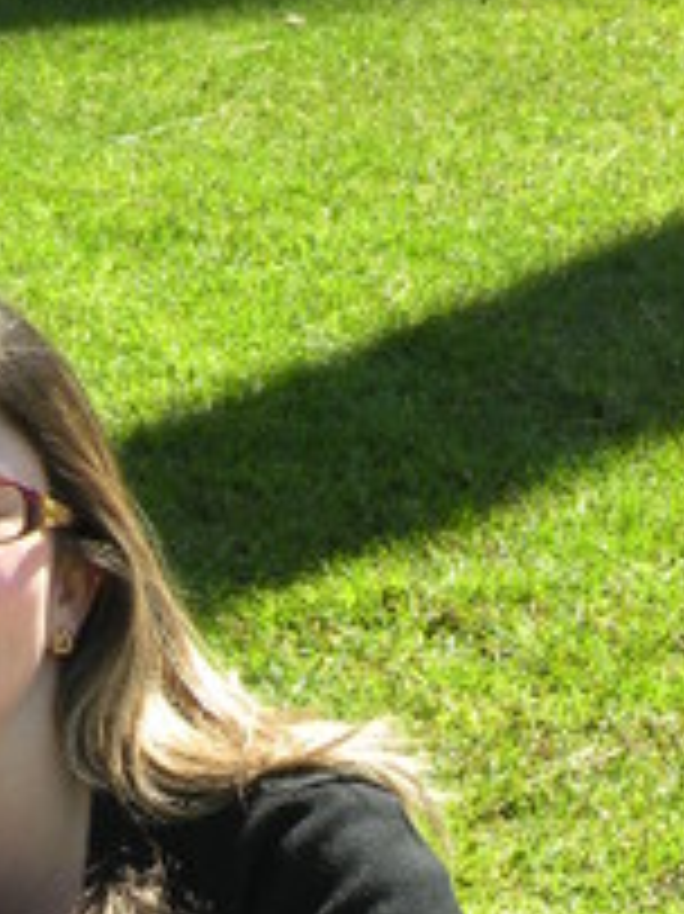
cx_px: -2
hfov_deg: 7.1
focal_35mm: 207
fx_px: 5459
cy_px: 946
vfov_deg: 9.5
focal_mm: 14.9
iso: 64
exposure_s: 1/124
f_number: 5
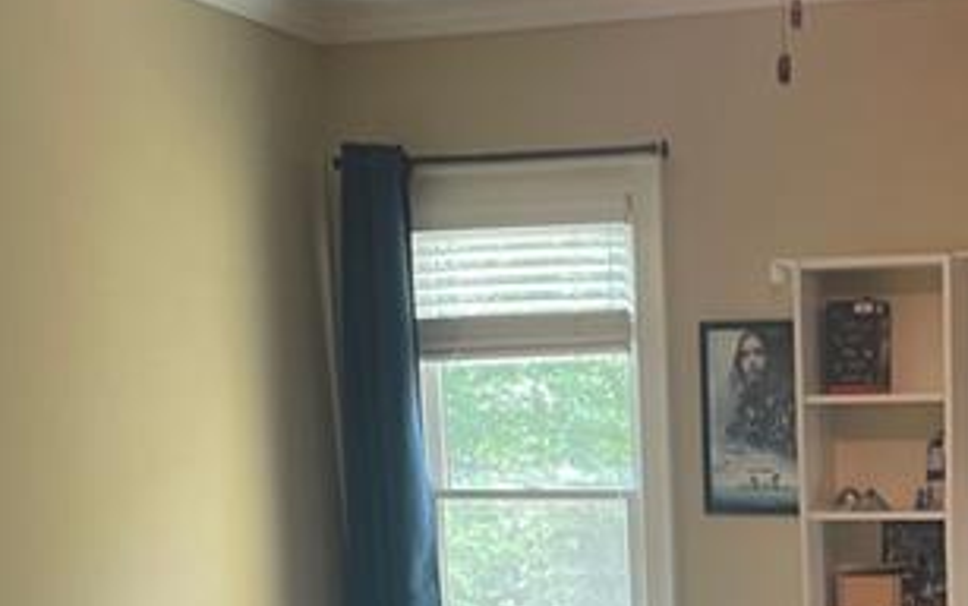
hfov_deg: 28.9
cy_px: 776
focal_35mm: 69
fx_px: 1821
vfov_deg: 17.7
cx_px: 826
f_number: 1.6
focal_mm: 4.2
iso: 100
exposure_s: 1/60
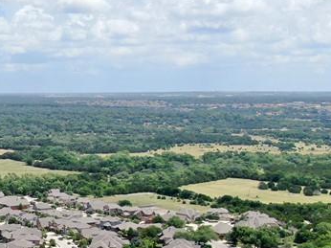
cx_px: -80
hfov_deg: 23.0
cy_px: 270
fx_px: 736
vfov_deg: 18.4
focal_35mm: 77
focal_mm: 4.58
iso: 100
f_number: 2.9
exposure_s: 1/1250
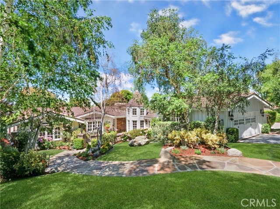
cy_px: 104
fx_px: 129
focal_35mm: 16
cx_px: 140
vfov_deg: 78.0
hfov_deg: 94.5
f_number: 11
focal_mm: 8
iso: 200
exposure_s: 1/200
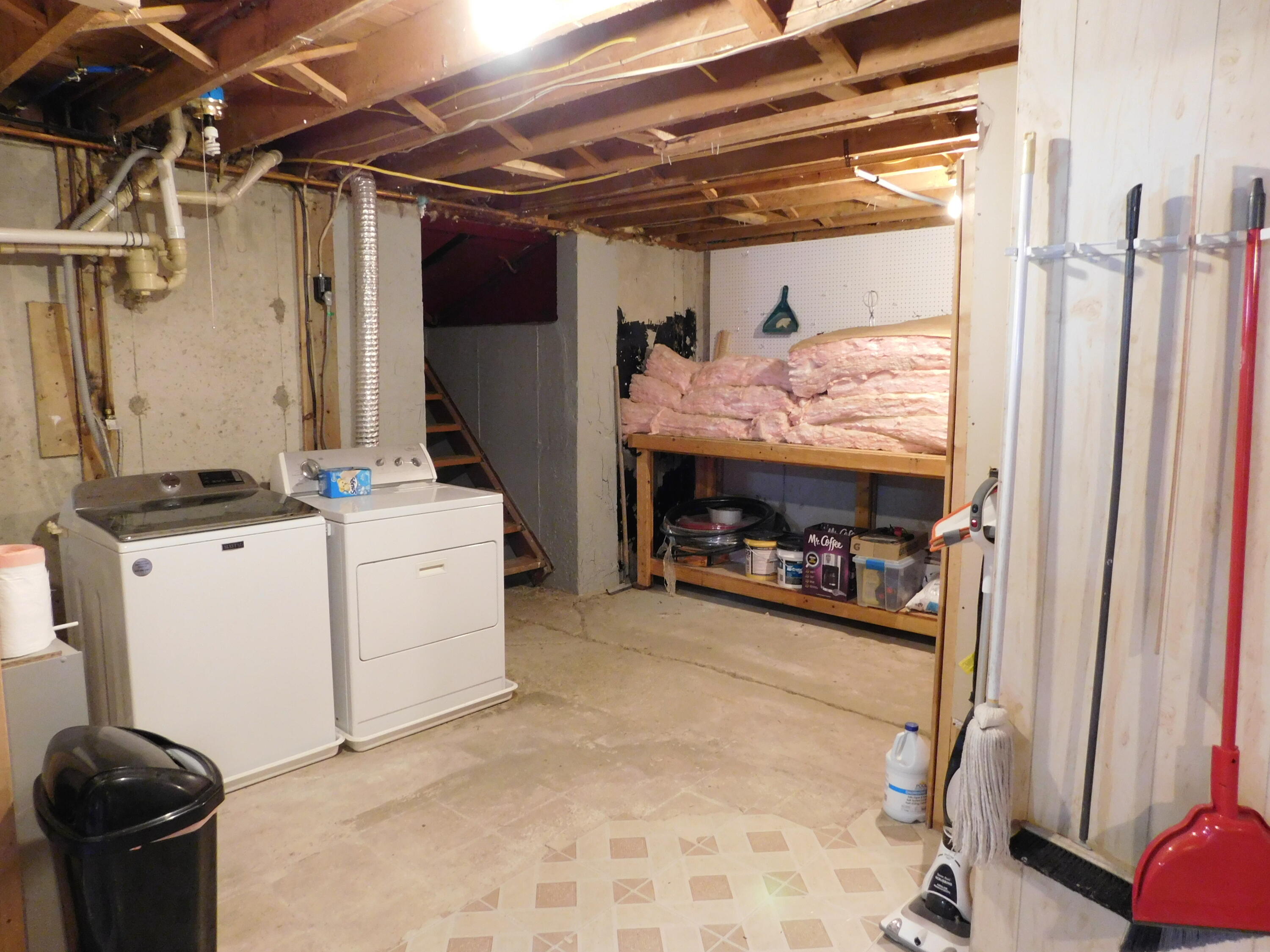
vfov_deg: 58.9
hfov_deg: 73.9
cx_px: 635
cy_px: 476
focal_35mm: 23
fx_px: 844
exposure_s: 1/8
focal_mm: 4
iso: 400
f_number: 3
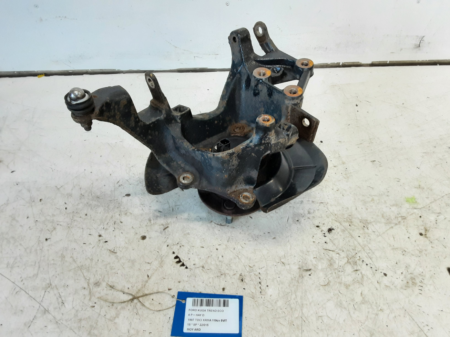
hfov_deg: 65.3
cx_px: 225
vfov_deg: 51.4
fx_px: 351
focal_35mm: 27
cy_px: 168
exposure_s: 1/50
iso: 100
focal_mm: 2.91
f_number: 1.9
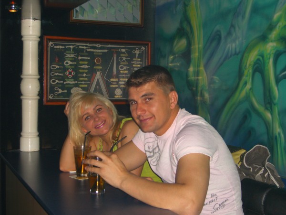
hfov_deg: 33.8
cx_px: 143
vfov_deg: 25.7
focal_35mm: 57
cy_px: 108
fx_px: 471
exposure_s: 1/60
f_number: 3.6
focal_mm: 11.8
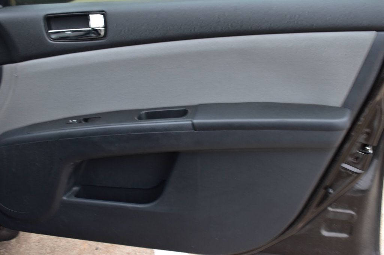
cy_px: 128
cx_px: 192
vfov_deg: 30.8
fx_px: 464
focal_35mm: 44
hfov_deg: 45.0
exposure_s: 1/15
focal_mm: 29
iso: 640
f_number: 6.3
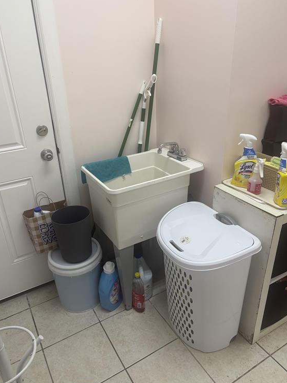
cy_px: 187
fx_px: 298
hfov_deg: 51.4
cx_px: 143
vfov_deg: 65.3
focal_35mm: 27
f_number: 1.6
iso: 100
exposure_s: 1/60
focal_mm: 5.96
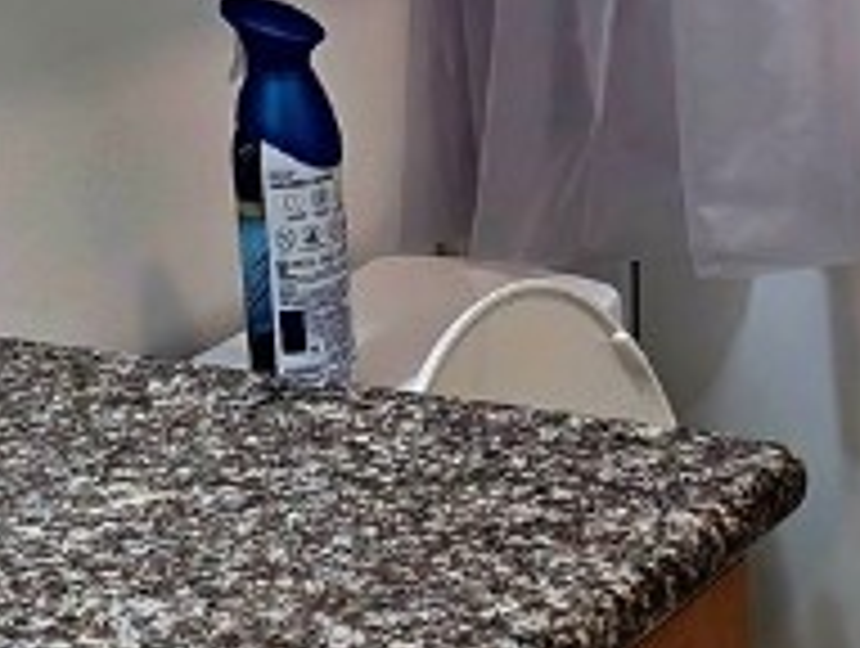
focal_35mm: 123
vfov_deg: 11.9
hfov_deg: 15.8
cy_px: -81
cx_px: 770
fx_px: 3062
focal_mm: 6.3
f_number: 1.7
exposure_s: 1/120
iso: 80
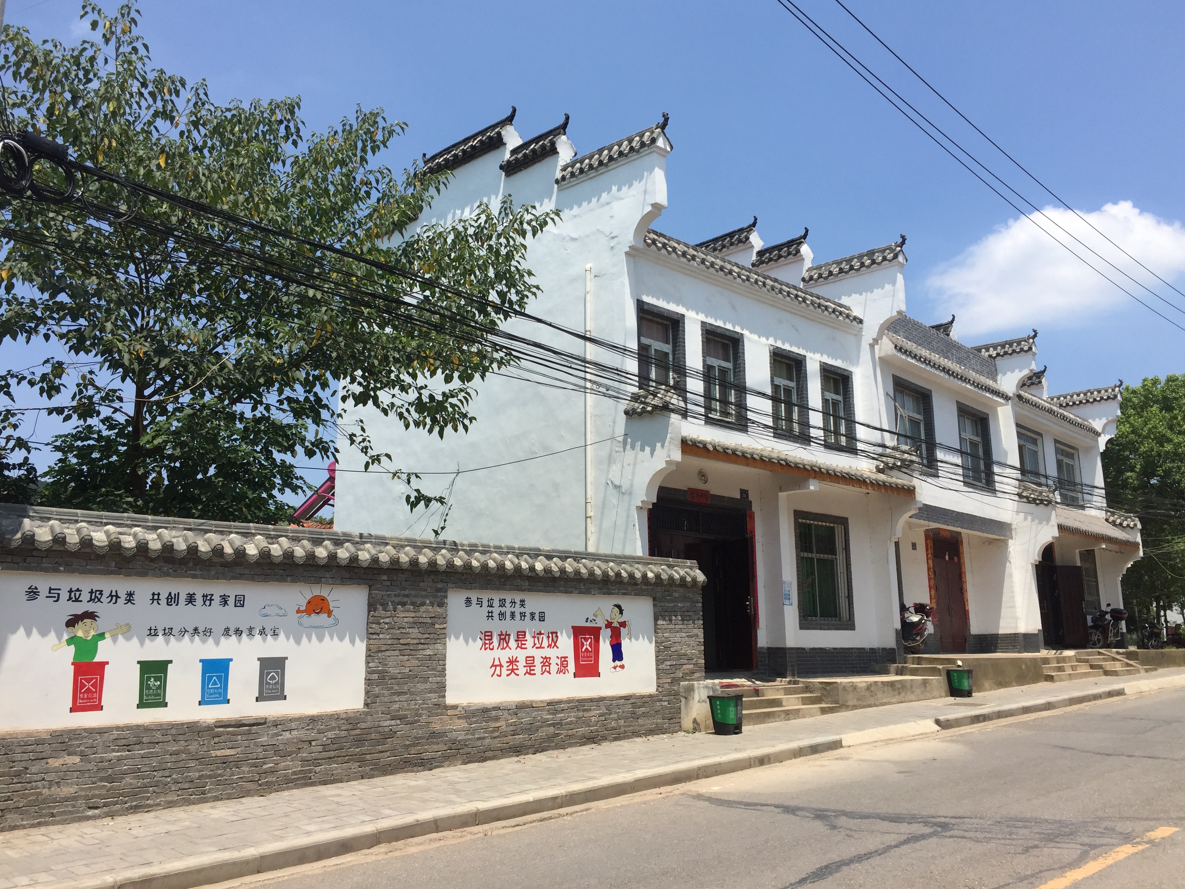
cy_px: 438
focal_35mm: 30
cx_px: 606
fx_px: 1027
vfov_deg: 46.8
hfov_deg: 60.0
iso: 32
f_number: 2.2
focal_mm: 4.15
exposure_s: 1/2475
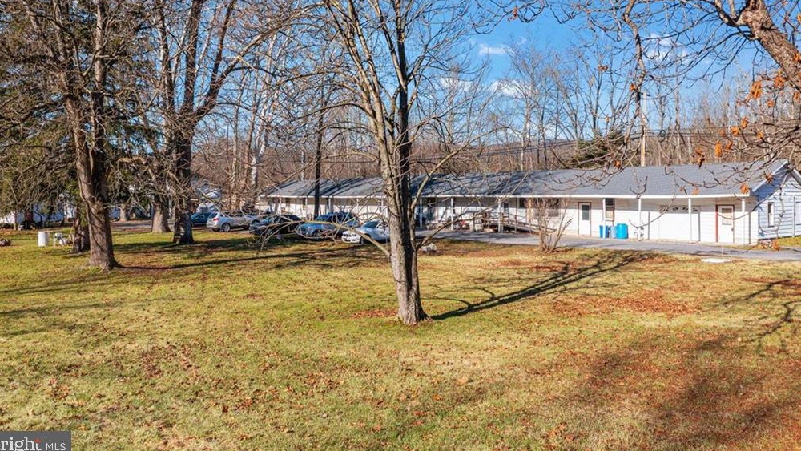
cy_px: 187
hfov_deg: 64.3
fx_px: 637
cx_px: 393
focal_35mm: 30
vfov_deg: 38.9
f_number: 5.6
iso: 100
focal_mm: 10.26
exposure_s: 1/320
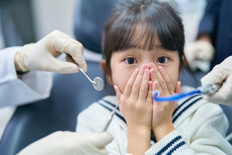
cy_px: 78
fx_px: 322
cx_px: 116
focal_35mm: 50
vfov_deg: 27.0
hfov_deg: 39.6
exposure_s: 1/500
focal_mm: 50
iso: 400
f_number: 1.4
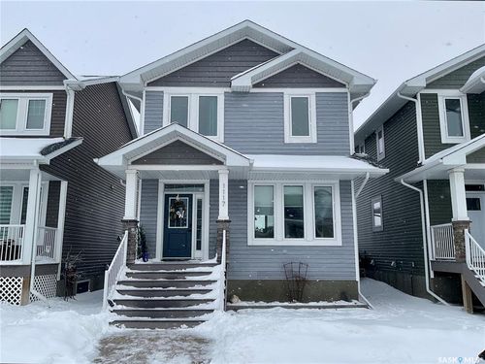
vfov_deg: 48.2
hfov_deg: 61.7
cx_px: 242
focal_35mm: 29
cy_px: 182
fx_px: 406
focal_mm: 3
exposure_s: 1/1055
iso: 16
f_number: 1.8
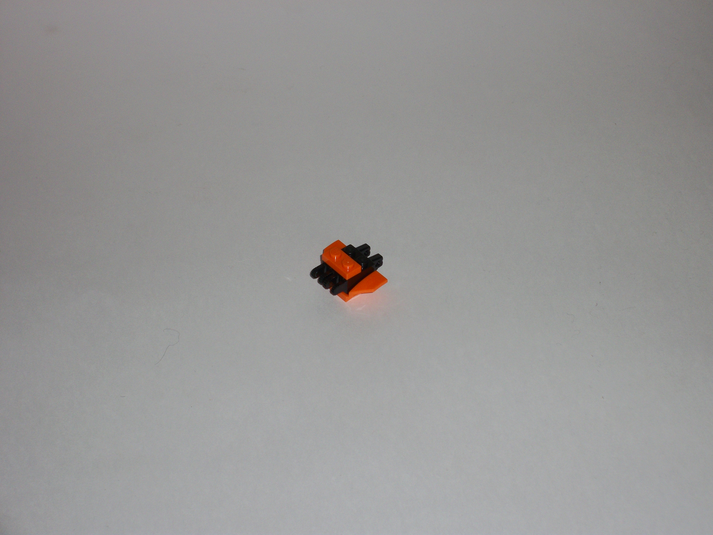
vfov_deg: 14.1
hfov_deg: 18.7
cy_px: 268
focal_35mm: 105
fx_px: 2163
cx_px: 356
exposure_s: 1/60
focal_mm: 18.8
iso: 80
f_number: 5.7
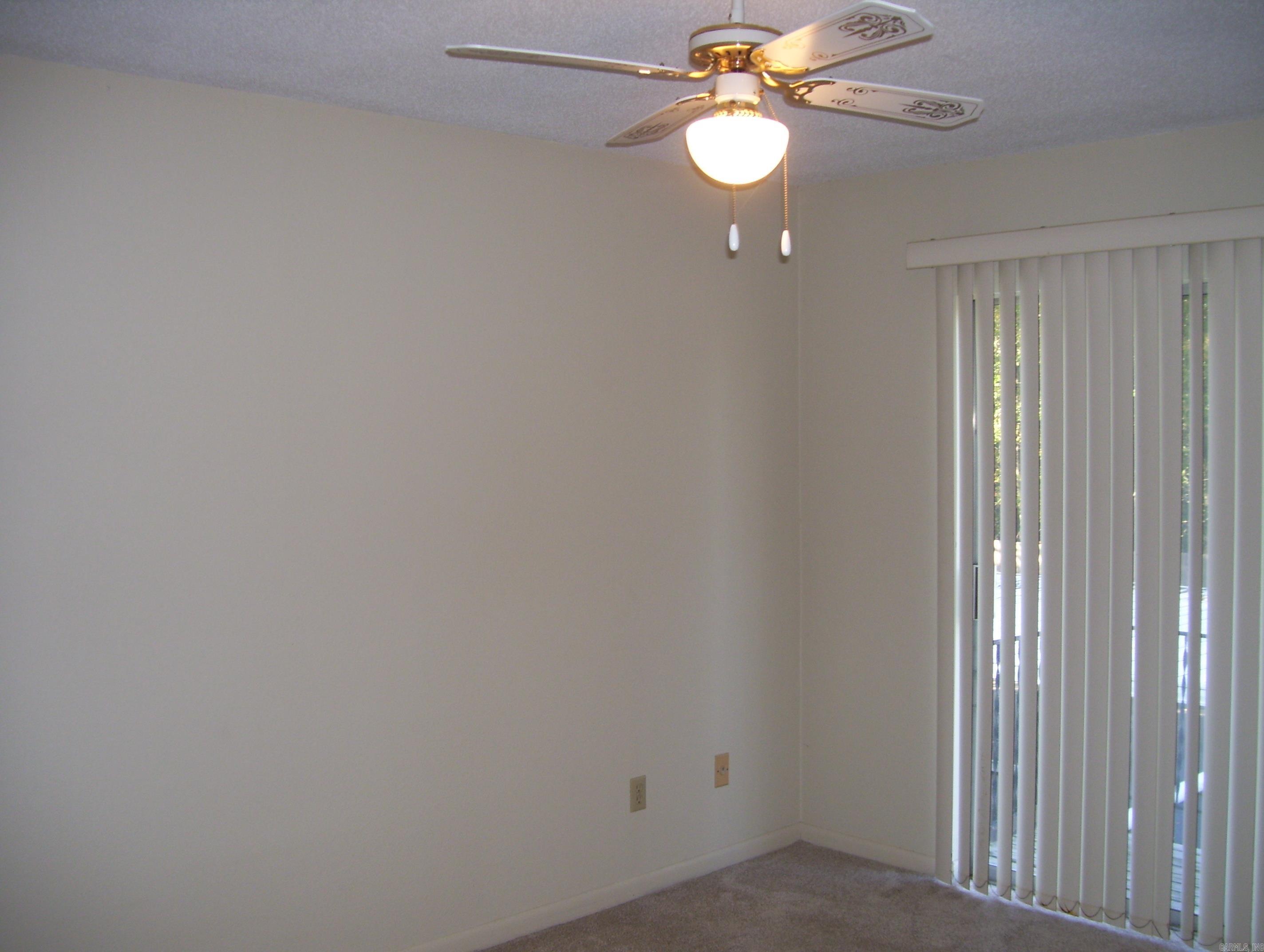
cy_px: 476
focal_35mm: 36
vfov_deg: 39.7
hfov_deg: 51.3
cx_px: 632
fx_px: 1316
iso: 80
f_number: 2.7
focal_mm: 6
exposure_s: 1/60
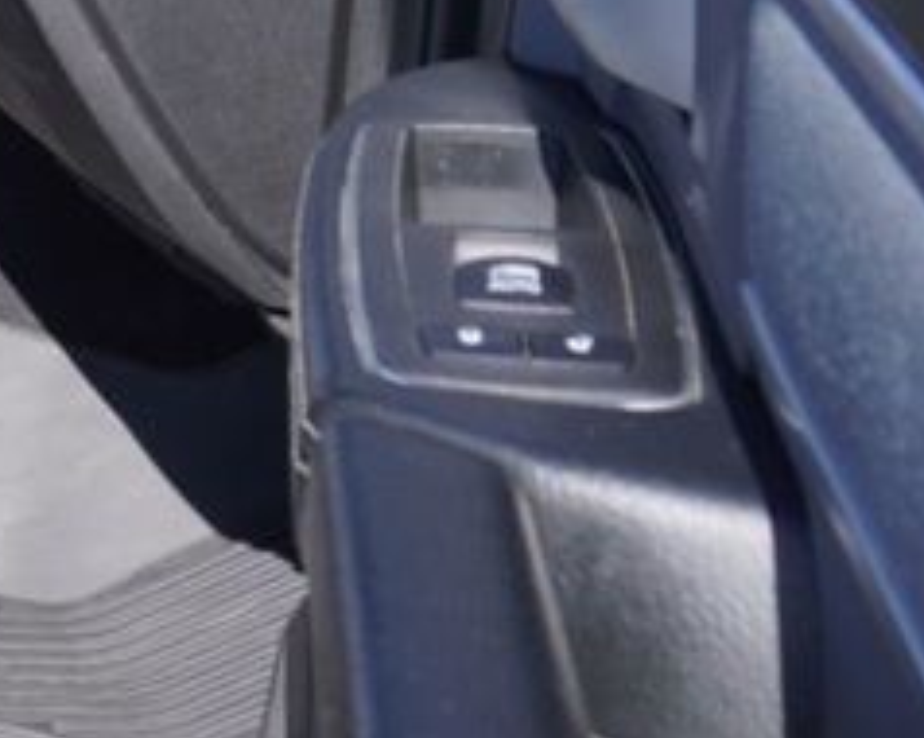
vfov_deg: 14.9
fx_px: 2650
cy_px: -319
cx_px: -990
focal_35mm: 97
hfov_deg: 15.4
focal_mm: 16
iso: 100
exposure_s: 1/125
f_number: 8
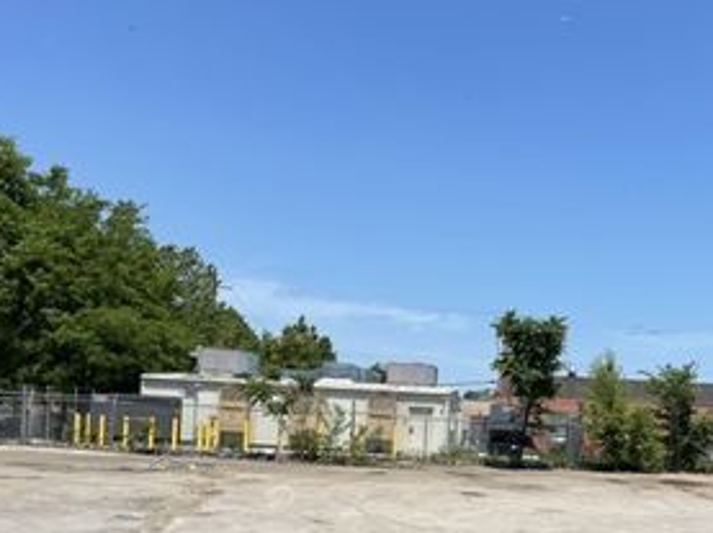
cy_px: 460
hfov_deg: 40.1
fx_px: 967
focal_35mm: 47
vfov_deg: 29.8
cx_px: 463
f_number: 1.6
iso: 32
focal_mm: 4.2
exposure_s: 1/4831
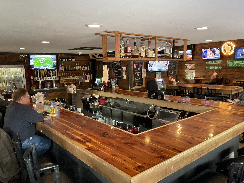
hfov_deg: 61.7
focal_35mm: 29
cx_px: 122
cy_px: 92
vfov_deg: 48.2
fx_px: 204
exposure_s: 1/30
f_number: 1.8
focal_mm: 3
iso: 320
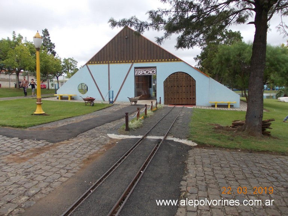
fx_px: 233
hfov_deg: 63.5
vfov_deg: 49.7
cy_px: 108
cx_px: 144
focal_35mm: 28
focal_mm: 4
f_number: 5.4
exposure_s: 1/125
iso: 80
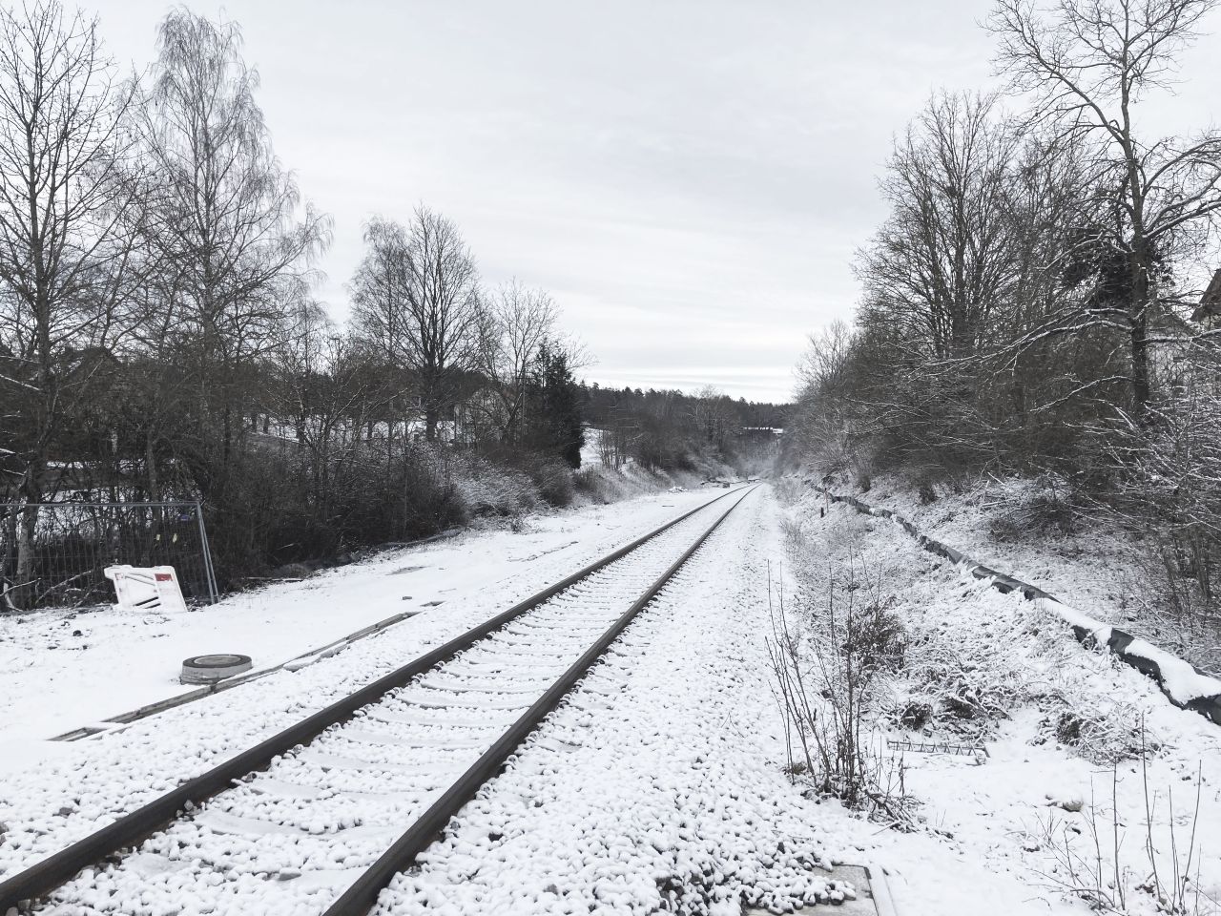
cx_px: 610
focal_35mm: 28
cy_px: 458
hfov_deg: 63.4
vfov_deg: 49.7
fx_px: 988
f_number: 1.8
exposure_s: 1/827
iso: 20
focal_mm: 3.99
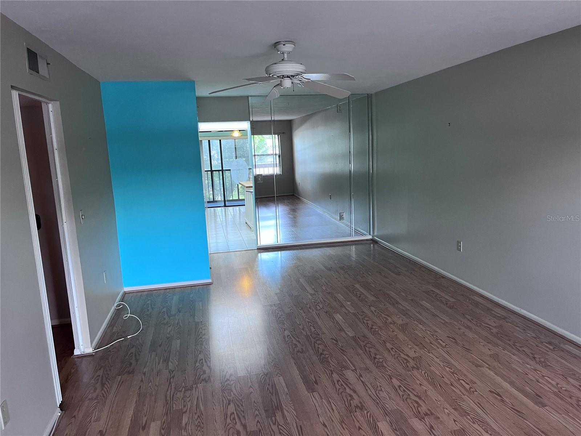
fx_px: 436
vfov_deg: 53.1
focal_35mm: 26
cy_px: 218
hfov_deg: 67.3
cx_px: 290
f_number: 1.6
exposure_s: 1/60
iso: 200
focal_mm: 5.1
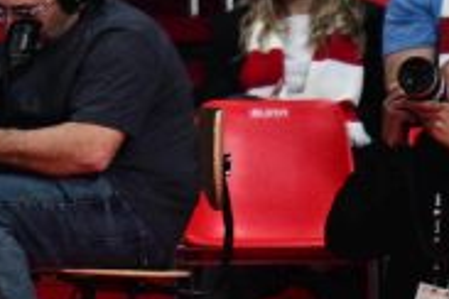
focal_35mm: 837
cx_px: -183
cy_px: -368
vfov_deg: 1.6
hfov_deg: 2.5
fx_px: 10438
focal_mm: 150
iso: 1600
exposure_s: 1/1000
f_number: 2.8
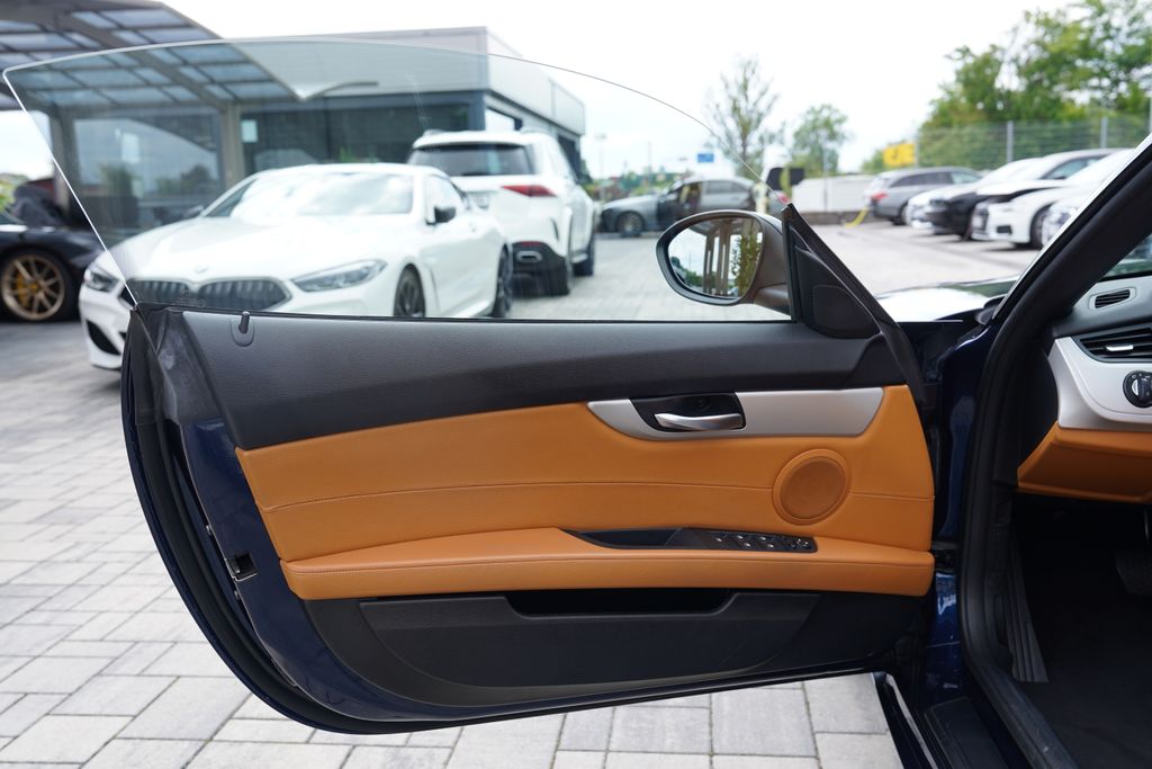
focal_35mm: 35
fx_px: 1120
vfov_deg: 37.9
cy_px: 384
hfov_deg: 54.4
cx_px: 576
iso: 100
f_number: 5.6
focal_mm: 35
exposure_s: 1/125
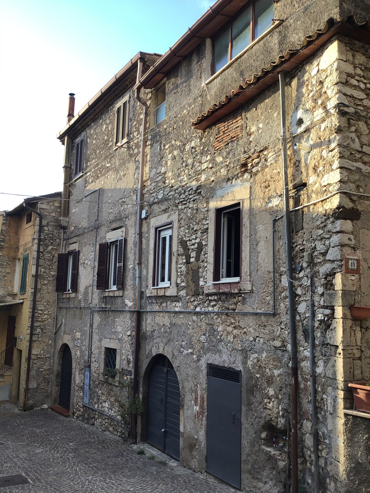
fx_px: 442
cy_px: 246
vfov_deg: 58.4
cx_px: 185
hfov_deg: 45.4
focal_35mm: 31
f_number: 2.4
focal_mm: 3.3
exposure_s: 1/195
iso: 25
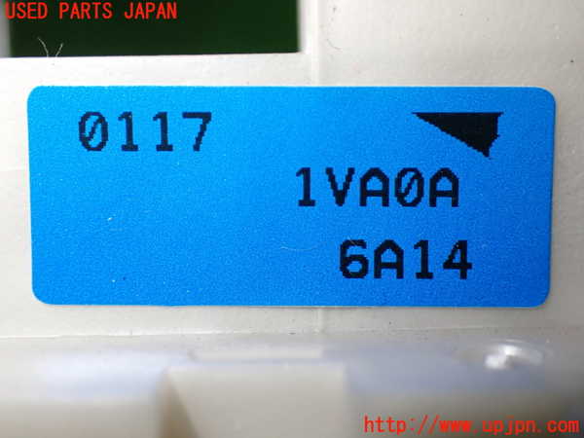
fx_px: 844
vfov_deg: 29.1
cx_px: 292
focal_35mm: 50
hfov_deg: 38.2
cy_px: 219
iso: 640
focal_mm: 9.01
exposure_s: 1/200
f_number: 3.2
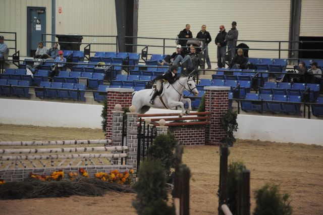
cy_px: 108
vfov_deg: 6.9
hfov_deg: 10.3
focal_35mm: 200
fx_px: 1793
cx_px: 162
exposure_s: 1/400
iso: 6400
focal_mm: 200
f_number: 2.8
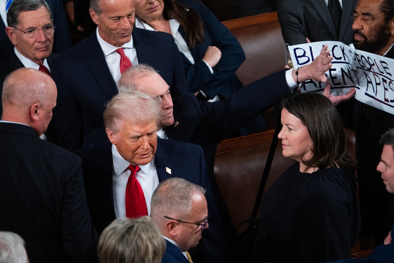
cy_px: 132
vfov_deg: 4.2
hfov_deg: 6.3
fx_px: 3600
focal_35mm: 329
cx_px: 197
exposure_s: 1/800
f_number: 6.3
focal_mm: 329
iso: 4000
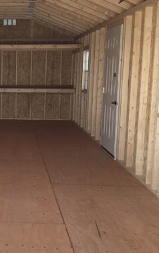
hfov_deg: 22.5
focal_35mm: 55
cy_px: 126
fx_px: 381
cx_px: -7
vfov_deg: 36.9
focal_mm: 3
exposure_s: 1/461
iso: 16
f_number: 1.8
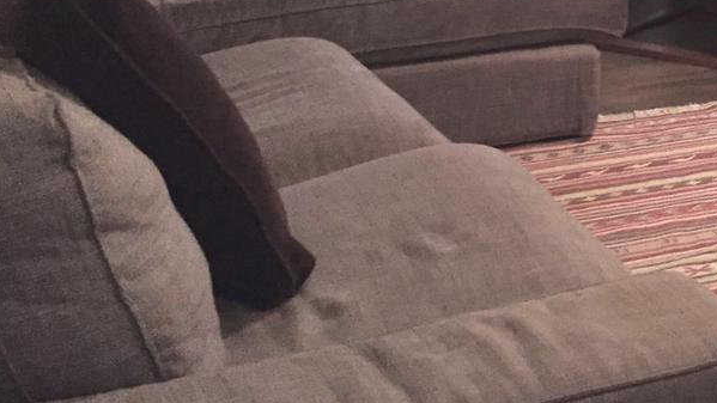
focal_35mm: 76
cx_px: 780
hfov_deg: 25.9
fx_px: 1445
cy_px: -136
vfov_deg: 15.1
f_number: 2.2
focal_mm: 4.15
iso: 400
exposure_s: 1/15
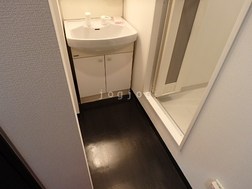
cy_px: 94
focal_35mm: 21
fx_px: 153
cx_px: 126
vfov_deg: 63.4
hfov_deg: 79.0
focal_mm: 3.7
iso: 500
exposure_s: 1/30
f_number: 3.5
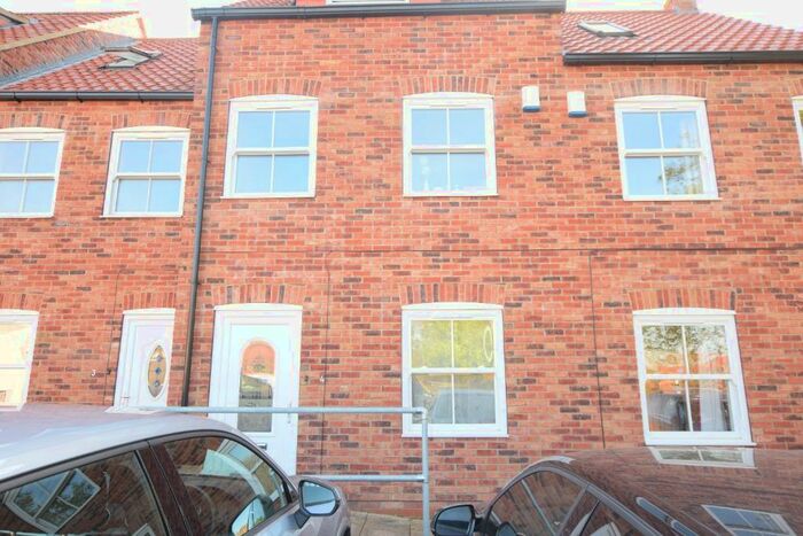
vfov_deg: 56.2
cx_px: 402
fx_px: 502
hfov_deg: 77.3
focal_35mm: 22
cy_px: 268
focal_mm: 15
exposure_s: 1/125
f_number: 5.6
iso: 400
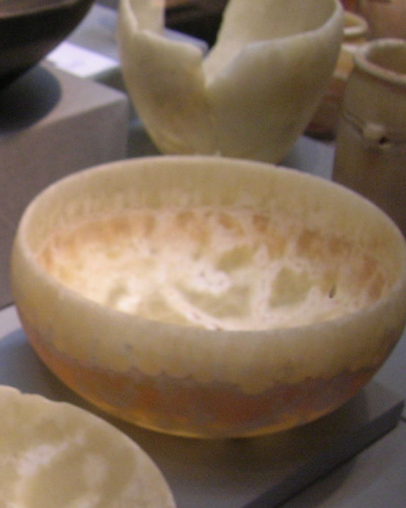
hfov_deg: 19.0
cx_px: -86
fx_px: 1142
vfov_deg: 24.8
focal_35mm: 76
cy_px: 371
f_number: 2.9
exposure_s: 1/4.1
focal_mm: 5.7
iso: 119
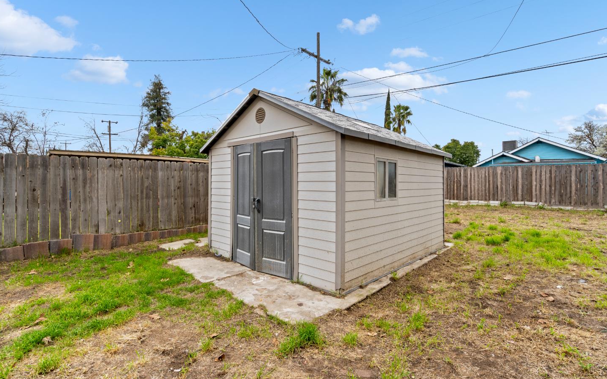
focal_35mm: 17
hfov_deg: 94.4
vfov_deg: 67.9
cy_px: 175
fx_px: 281
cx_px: 300
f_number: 11
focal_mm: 16
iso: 640
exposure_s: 1/50
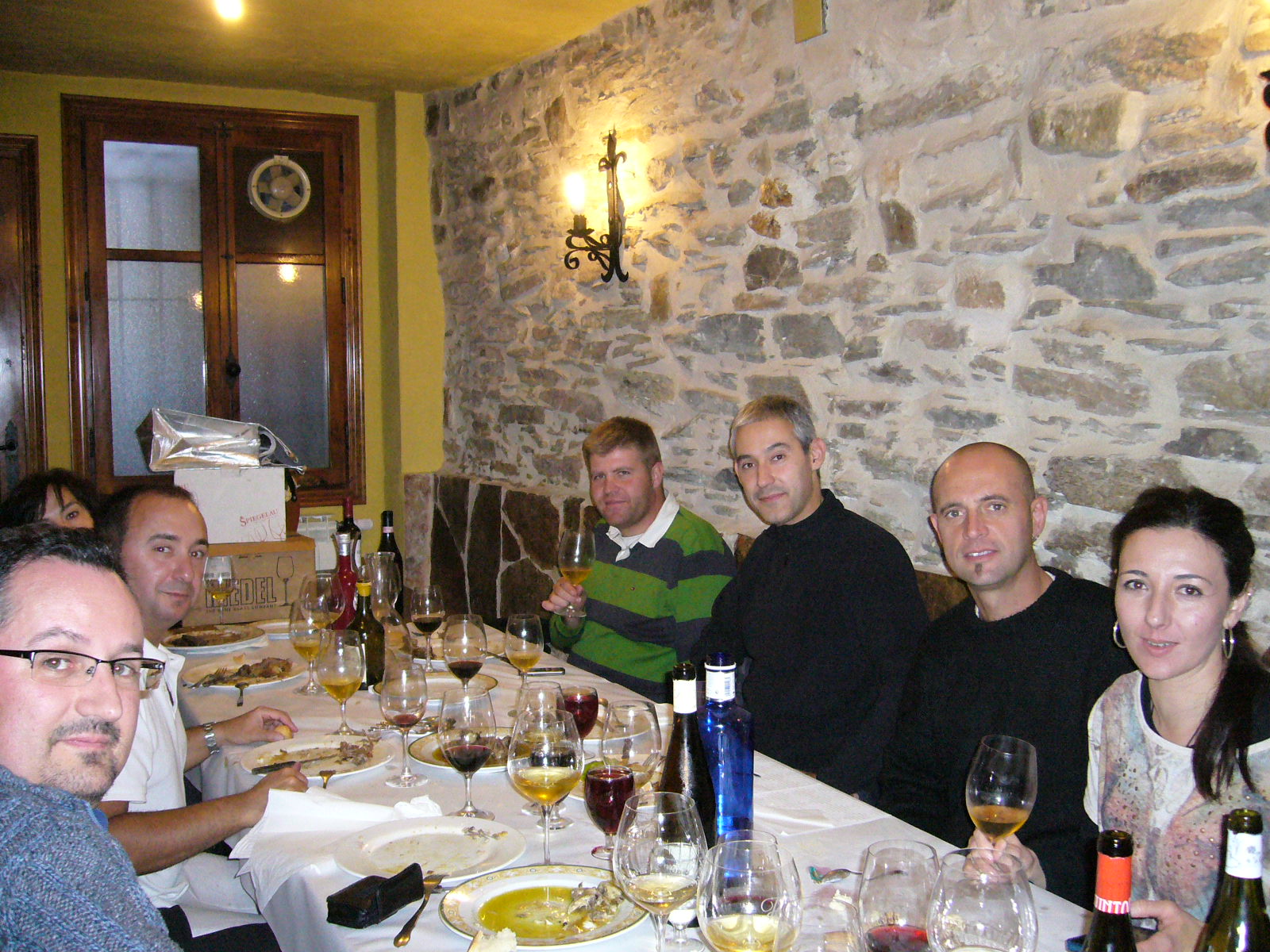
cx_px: 635
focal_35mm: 35
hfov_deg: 52.6
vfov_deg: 40.7
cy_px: 476
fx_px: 1284
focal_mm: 5.8
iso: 400
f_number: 2.8
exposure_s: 1/60
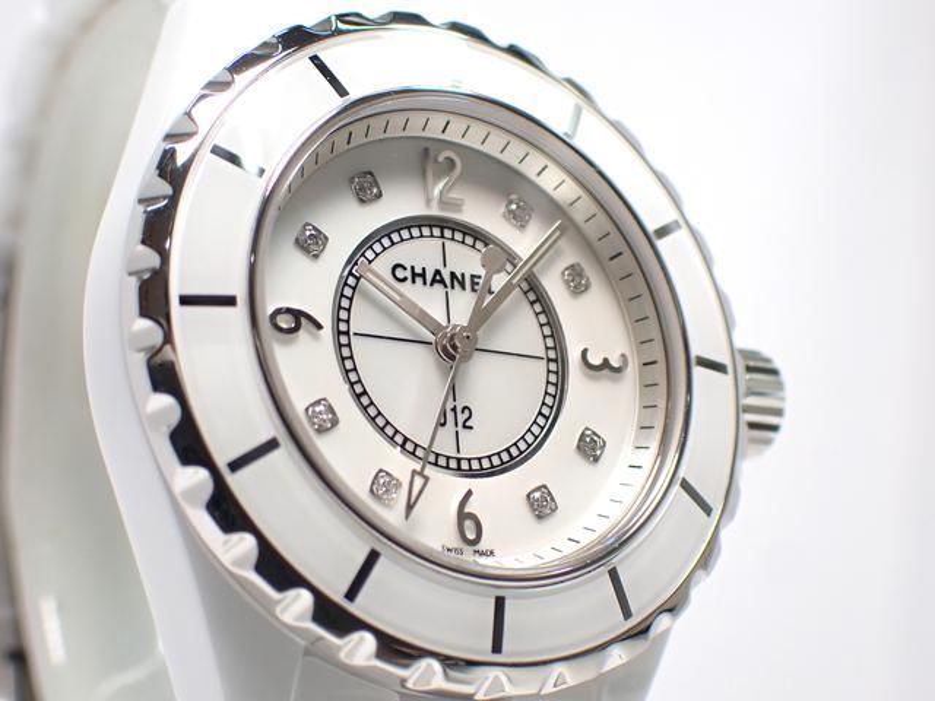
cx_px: 468
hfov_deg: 20.9
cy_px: 350
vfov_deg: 15.7
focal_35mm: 94
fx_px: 2539
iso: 250
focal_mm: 16.79
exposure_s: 1/125
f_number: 4.7
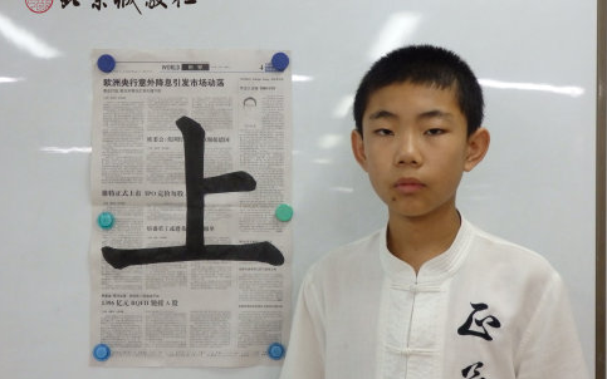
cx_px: 305
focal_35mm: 43
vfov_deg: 29.9
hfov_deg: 46.2
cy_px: 190
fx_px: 711
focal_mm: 7.3
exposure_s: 1/80
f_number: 3.7
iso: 640
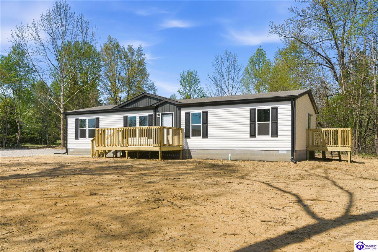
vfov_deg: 45.0
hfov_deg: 63.7
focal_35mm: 29
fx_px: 304
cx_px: 189
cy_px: 126
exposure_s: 1/8000
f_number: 7.1
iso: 1600
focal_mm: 29
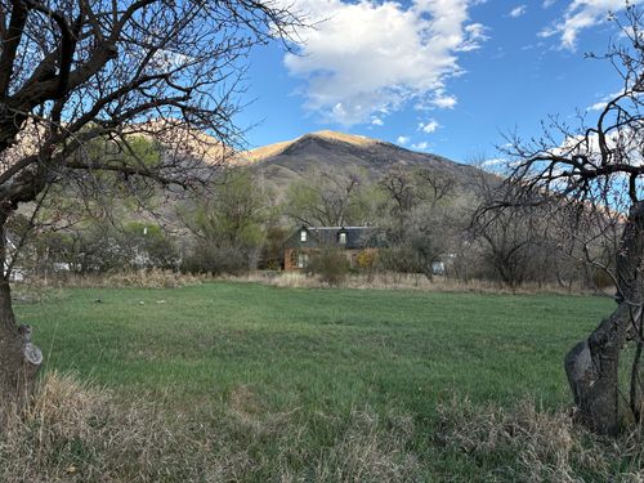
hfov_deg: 67.3
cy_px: 242
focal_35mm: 26
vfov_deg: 53.1
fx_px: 484
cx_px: 322
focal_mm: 5.96
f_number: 1.6
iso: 50
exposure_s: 1/1032
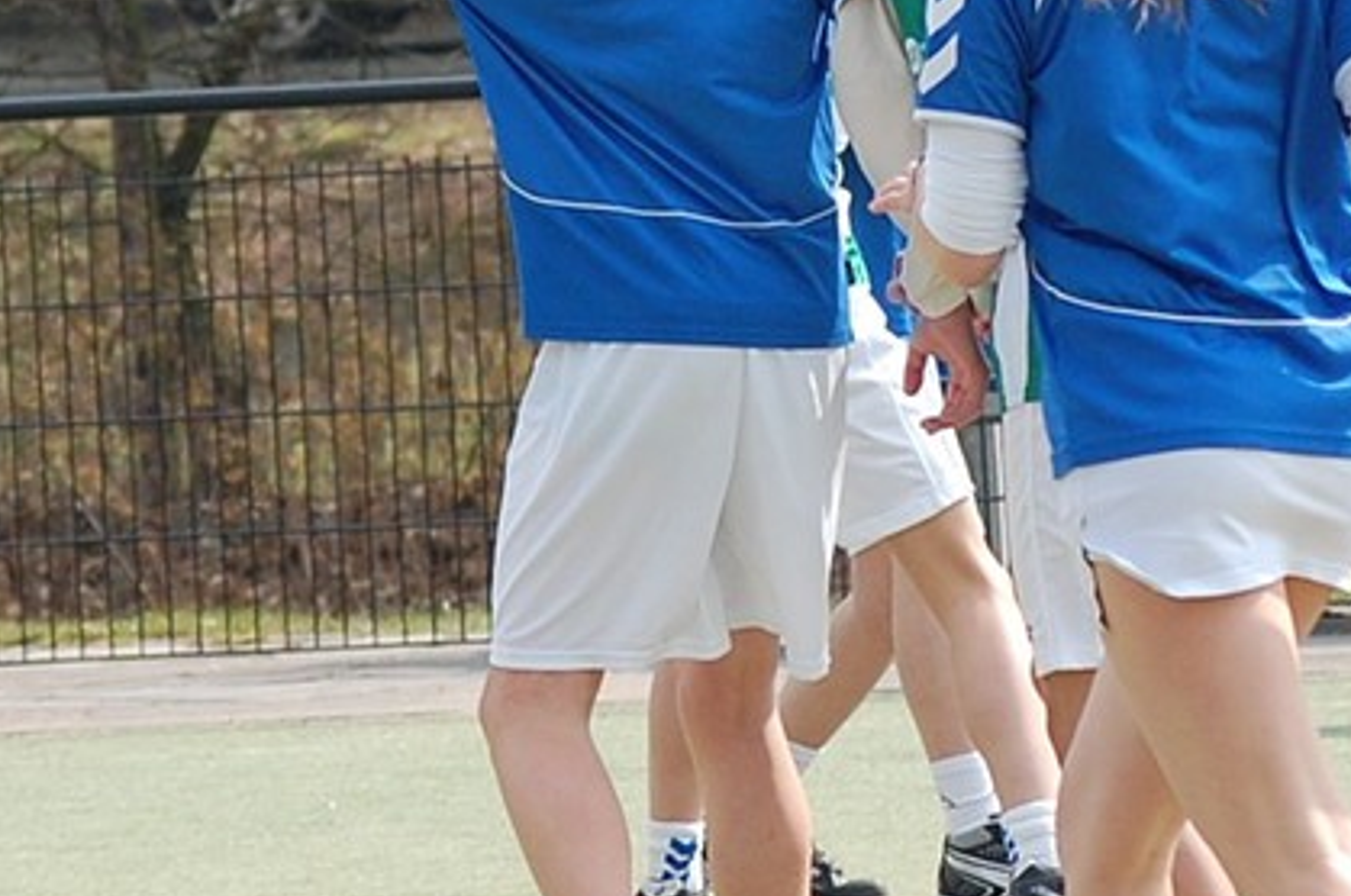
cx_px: 487
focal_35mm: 337
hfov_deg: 6.1
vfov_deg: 4.1
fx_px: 12627
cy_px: 390
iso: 360
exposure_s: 1/1000
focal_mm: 92
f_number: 4.5
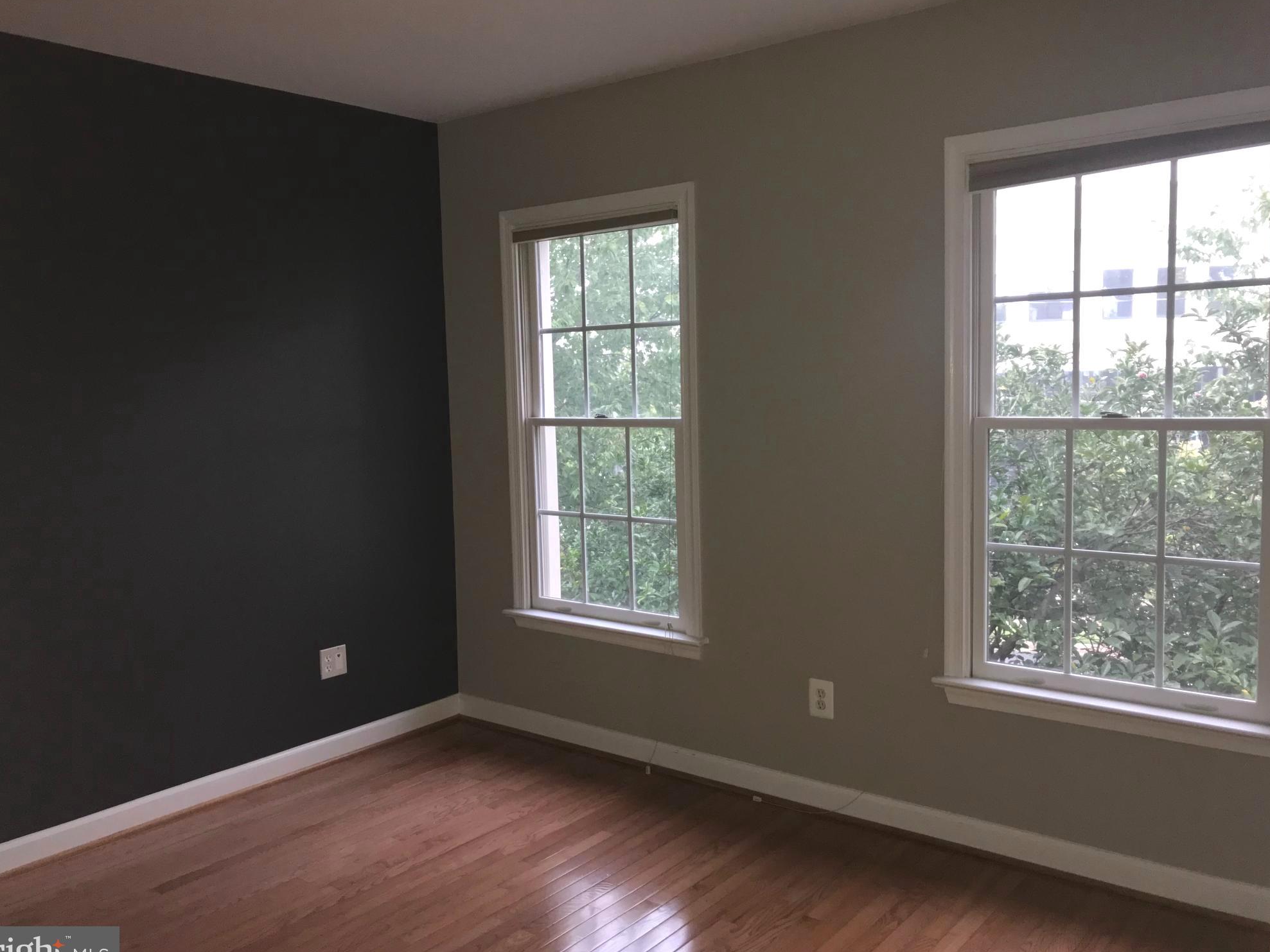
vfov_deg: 48.2
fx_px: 1064
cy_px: 486
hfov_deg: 61.6
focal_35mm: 29
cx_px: 617
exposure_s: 1/30
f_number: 1.8
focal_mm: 3.99
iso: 64
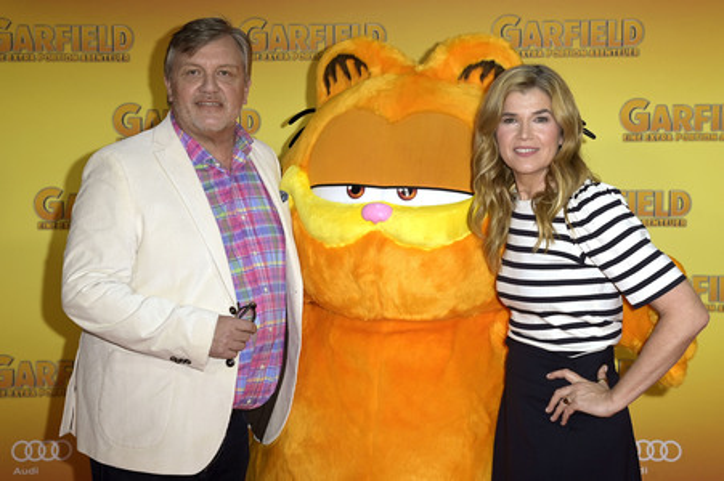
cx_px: 362
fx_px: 1246
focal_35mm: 62
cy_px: 240
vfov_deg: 21.9
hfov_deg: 32.4
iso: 640
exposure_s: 1/250
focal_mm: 62
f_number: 5.6
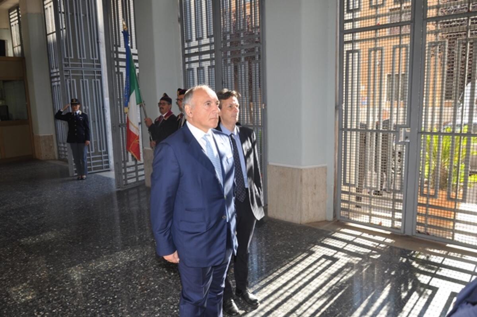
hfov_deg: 67.4
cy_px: 158
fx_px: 357
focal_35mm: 27
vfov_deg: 47.8
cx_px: 238
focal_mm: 18
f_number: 5.6
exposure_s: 1/125
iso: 220
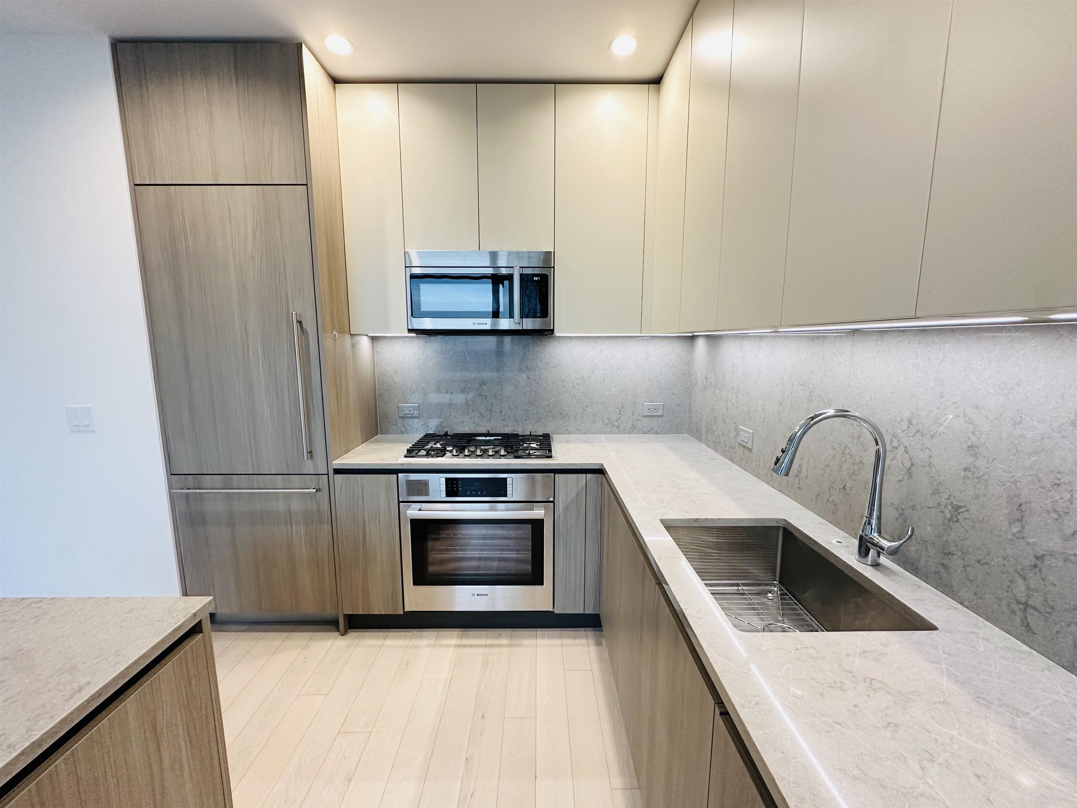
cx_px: 538
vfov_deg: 85.7
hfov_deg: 102.1
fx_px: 436
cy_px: 404
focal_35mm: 14
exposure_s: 1/120
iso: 250
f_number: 2.2
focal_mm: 2.22
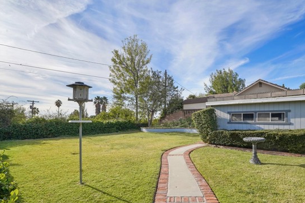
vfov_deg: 64.2
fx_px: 161
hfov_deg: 86.1
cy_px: 117
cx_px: 179
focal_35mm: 19
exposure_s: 1/30
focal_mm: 16
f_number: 11
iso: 320
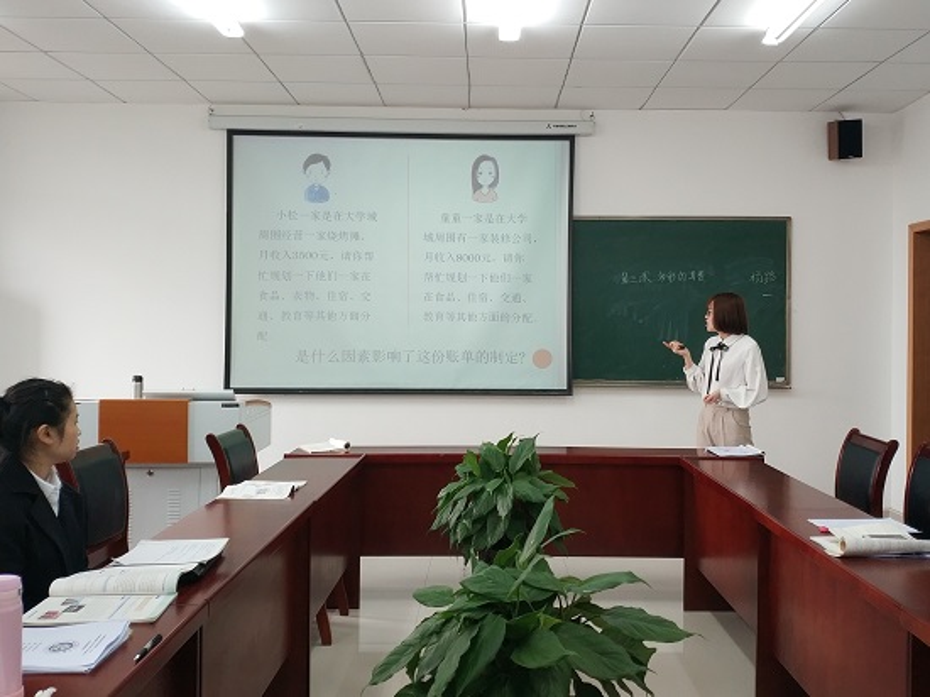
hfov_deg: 56.8
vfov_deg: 44.1
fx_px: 859
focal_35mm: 32
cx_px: 465
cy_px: 348
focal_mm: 4.5
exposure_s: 1/33
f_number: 2
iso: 217
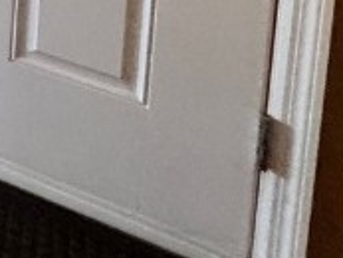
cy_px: -413
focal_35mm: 83
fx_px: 823
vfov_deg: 12.5
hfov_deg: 13.5
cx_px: -553
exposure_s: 1/120
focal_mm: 2.22
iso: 250
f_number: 2.2
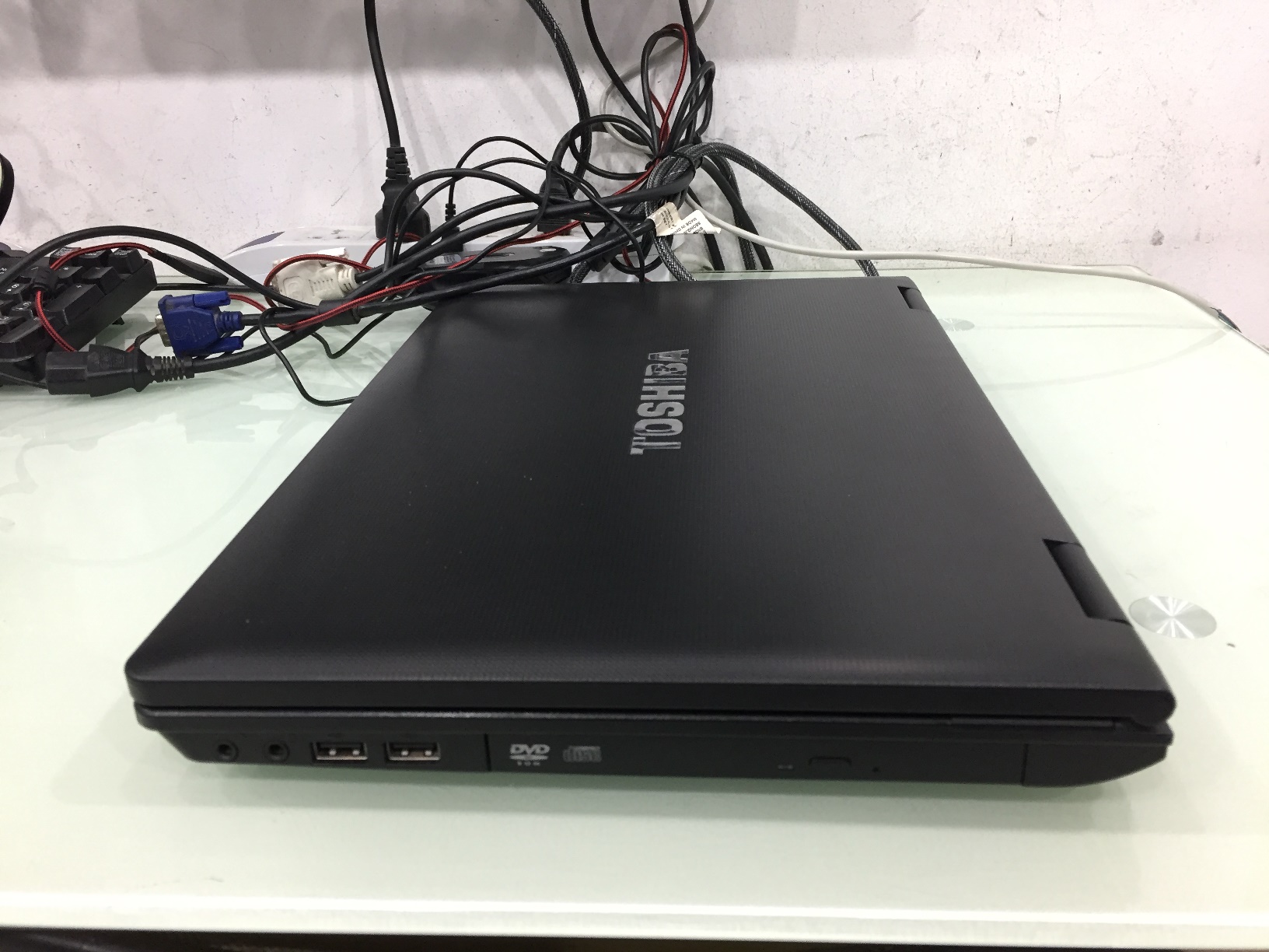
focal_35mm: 29
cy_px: 476
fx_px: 1063
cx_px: 634
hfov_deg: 61.7
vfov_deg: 48.2
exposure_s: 1/33
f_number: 2.2
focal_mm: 4.15
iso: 160
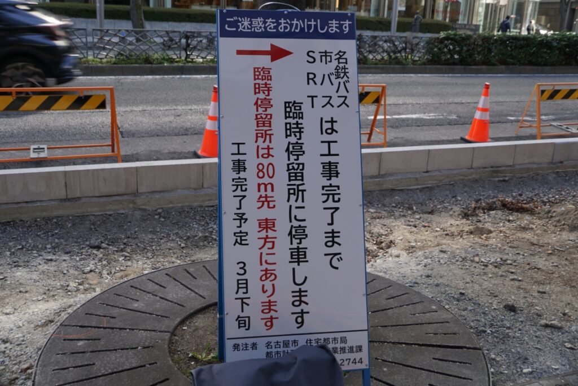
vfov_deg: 36.9
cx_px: 289
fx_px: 578
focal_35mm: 36
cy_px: 193
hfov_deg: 53.1
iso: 100
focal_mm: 24
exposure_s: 1/100
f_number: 4.5
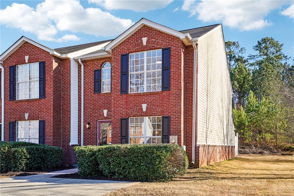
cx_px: 147
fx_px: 269
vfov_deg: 39.9
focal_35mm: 33
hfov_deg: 57.2
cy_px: 98
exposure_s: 1/40
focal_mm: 33
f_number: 8
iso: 100
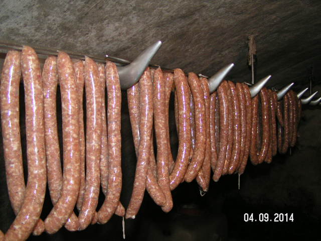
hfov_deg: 49.0
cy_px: 120
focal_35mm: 38
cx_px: 160
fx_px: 352
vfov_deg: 37.7
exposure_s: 1/40
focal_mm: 5.8
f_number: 2.8
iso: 200
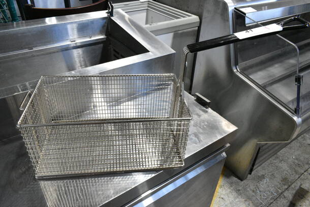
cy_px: 104
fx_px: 233
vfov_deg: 48.0
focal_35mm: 27
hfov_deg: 67.3
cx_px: 155
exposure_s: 1/320
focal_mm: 18
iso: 6400
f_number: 9
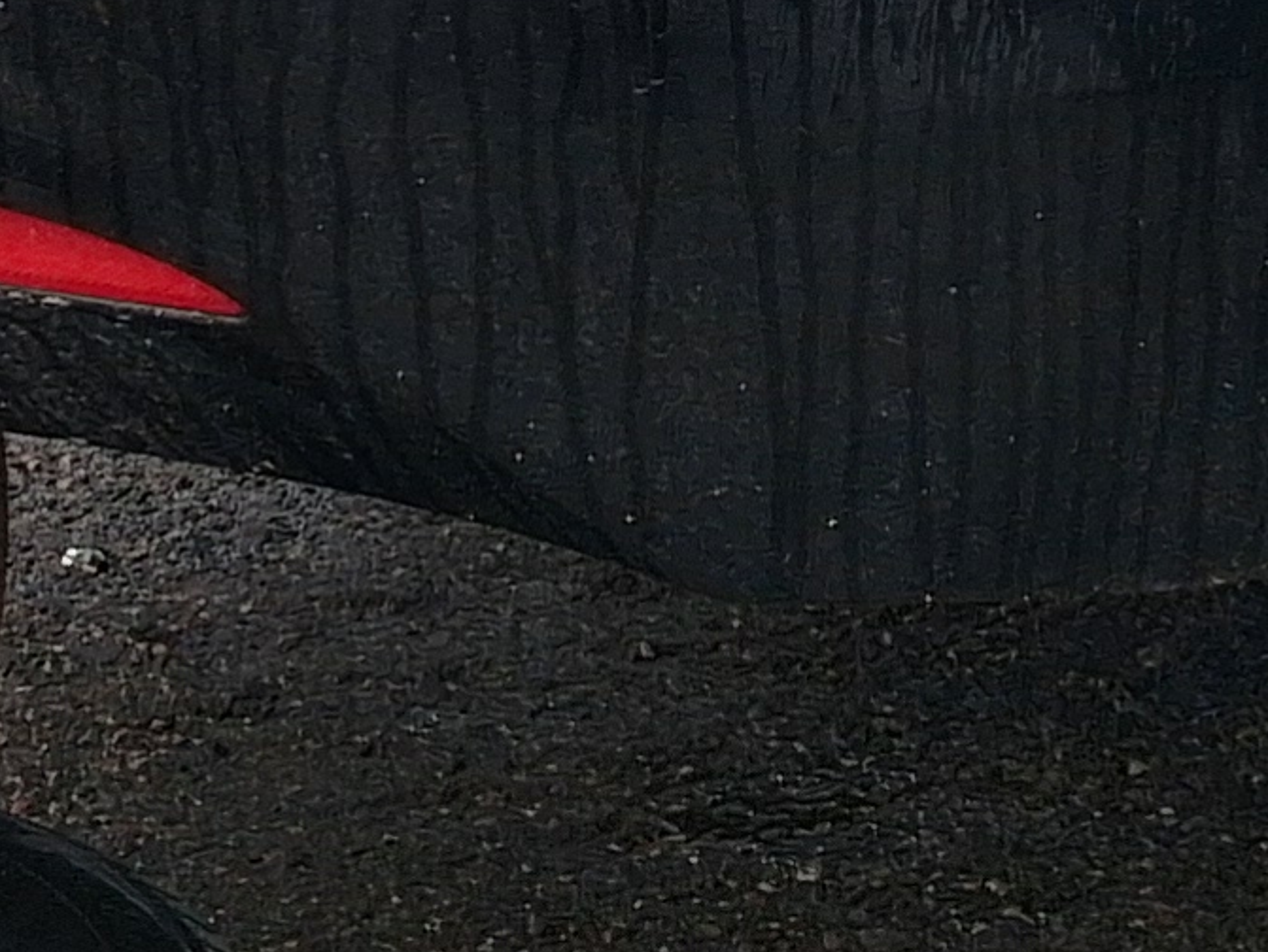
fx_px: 5791
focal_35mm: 158
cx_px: 752
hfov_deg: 12.5
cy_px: -984
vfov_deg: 8.8
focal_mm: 3.98
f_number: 1.8
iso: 25
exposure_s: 1/100
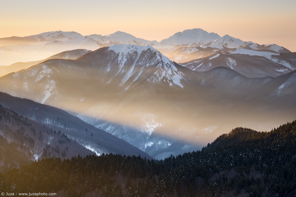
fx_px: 863
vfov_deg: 13.0
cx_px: 148
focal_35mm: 105
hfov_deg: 19.5
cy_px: 98
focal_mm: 105
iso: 100
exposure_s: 1/30
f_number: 9
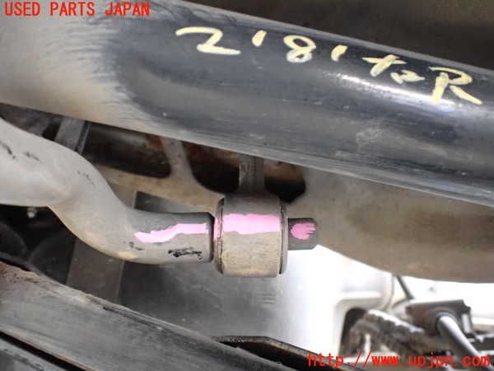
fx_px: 428
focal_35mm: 30
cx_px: 247
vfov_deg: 46.8
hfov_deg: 60.0
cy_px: 186
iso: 2500
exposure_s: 1/30
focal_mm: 5.4
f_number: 2.3
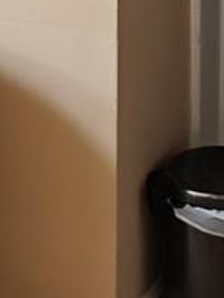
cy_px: -139
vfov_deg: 10.8
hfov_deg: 8.4
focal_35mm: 176
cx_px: 156
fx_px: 1517
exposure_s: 1/100
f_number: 1.6
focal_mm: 6.06
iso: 800
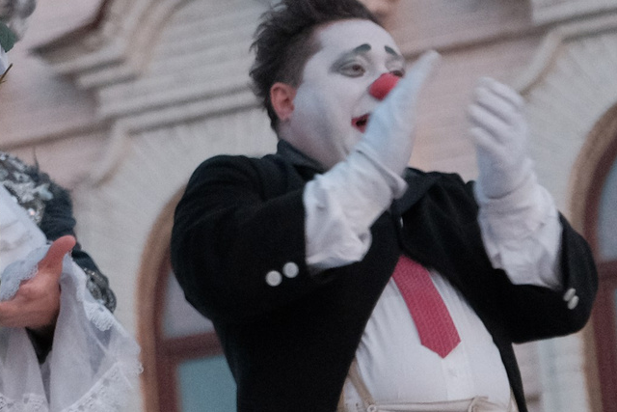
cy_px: -289
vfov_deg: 4.8
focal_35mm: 284
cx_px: -345
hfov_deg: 7.1
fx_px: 4868
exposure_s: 1/200
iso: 2500
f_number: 2.8
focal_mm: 47
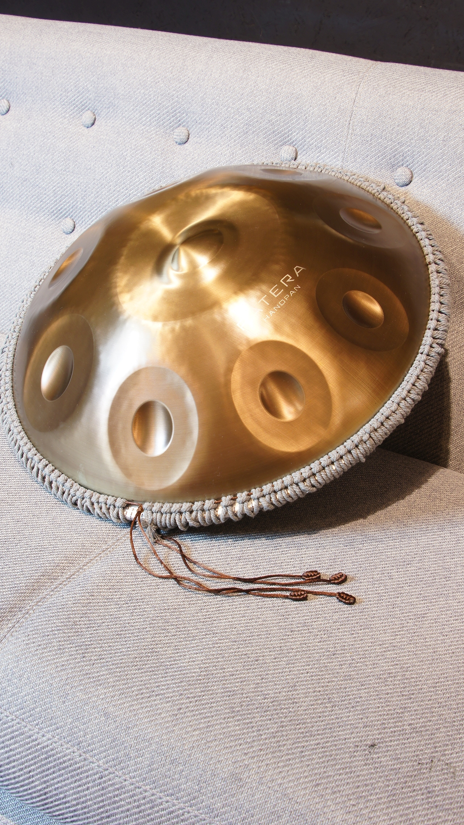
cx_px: 237
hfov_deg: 27.1
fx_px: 963
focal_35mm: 44
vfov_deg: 46.4
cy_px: 412
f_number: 9
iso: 100
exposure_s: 1/1.67
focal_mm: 28
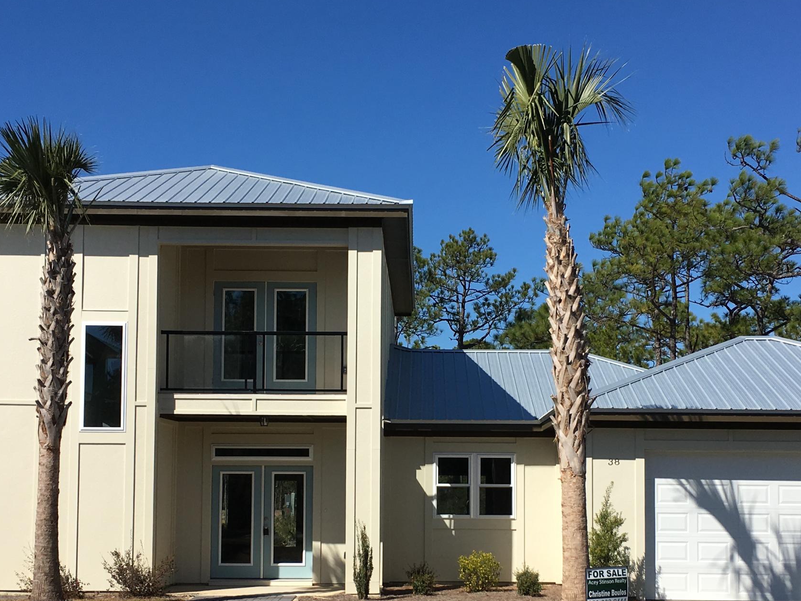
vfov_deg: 27.8
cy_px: 426
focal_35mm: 52
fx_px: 1203
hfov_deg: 36.8
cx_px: 438
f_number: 2.2
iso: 25
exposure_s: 1/2653
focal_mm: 4.15
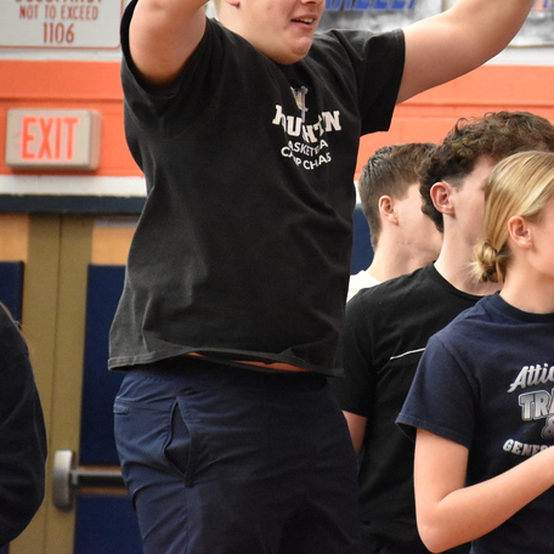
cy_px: 142
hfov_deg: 6.1
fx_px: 5178
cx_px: 509
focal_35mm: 286
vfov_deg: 6.1
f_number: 5.6
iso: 6400
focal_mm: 100
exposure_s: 1/500
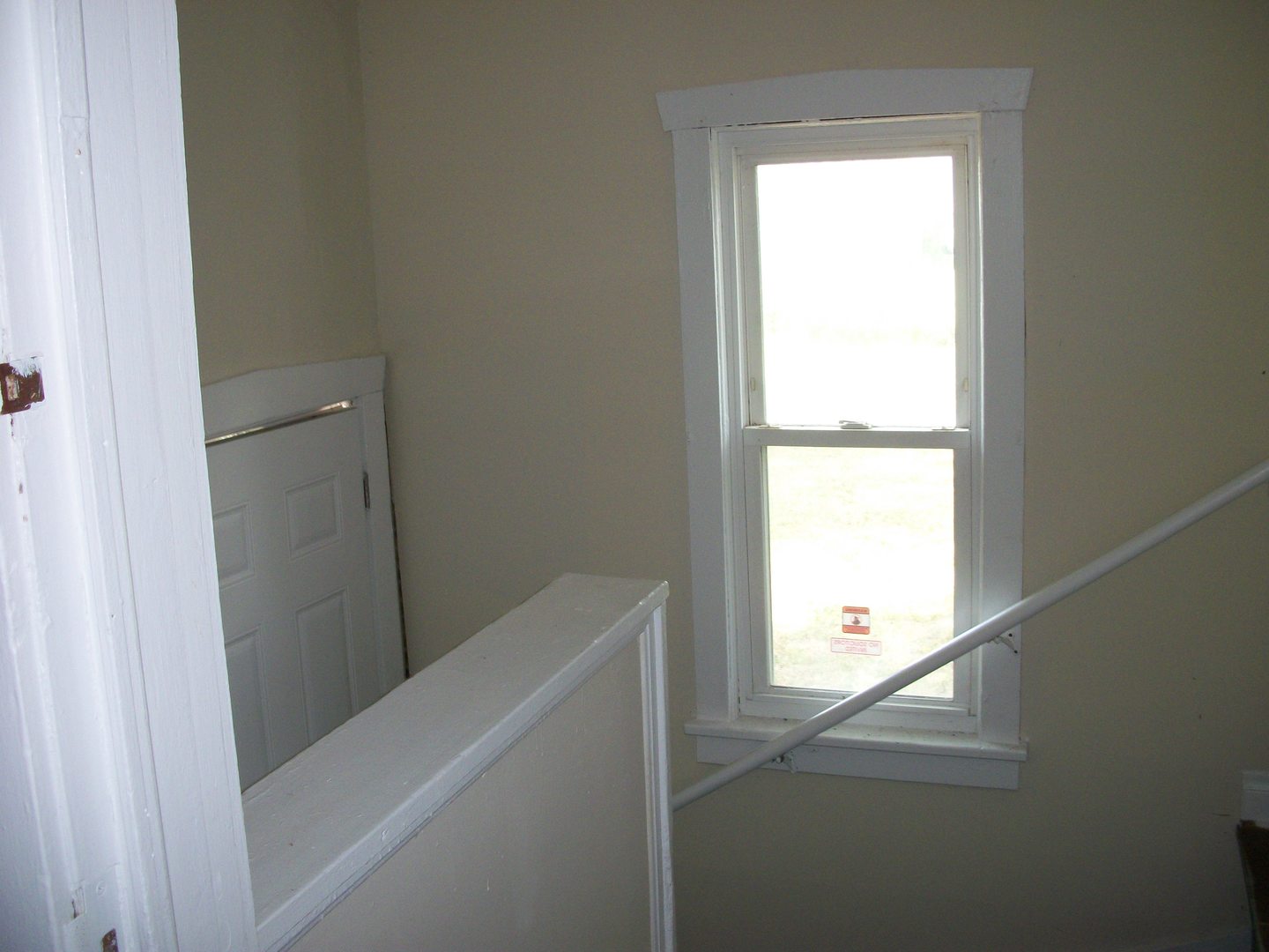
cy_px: 476
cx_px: 634
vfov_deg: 40.7
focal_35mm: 35
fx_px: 1283
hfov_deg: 52.6
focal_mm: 6.3
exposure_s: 1/30
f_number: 3.1
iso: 160
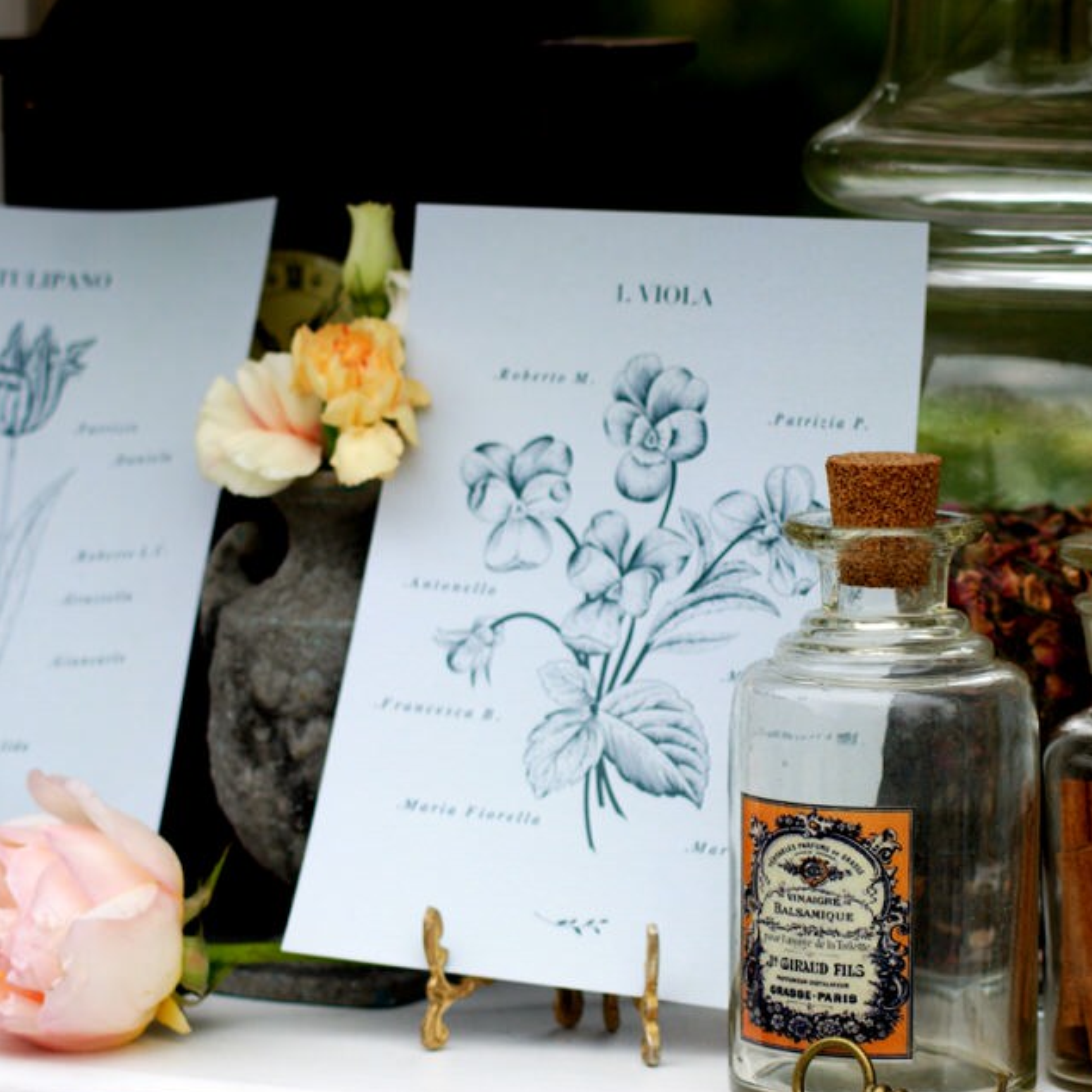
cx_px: 630
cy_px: 549
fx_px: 4818
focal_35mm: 135
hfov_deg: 12.9
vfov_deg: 12.9
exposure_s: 1/500
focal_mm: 70
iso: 200
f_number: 5.6
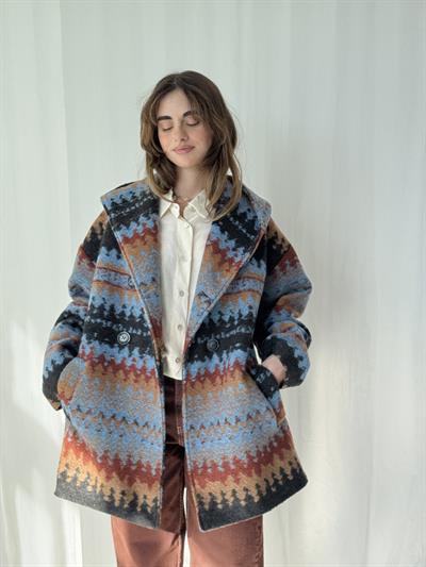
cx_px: 213
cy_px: 284
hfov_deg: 30.3
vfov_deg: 39.6
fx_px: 787
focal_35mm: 48
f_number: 1.78
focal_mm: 6.76
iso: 64
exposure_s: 1/442
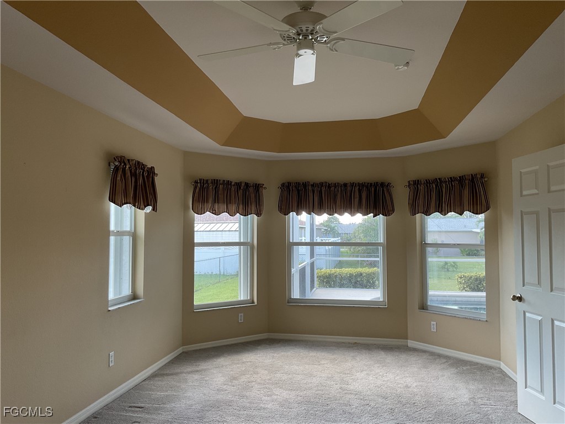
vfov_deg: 48.2
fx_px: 473
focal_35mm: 29
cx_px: 282
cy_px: 212
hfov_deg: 61.7
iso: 50
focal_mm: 3
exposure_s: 1/120
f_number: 1.8
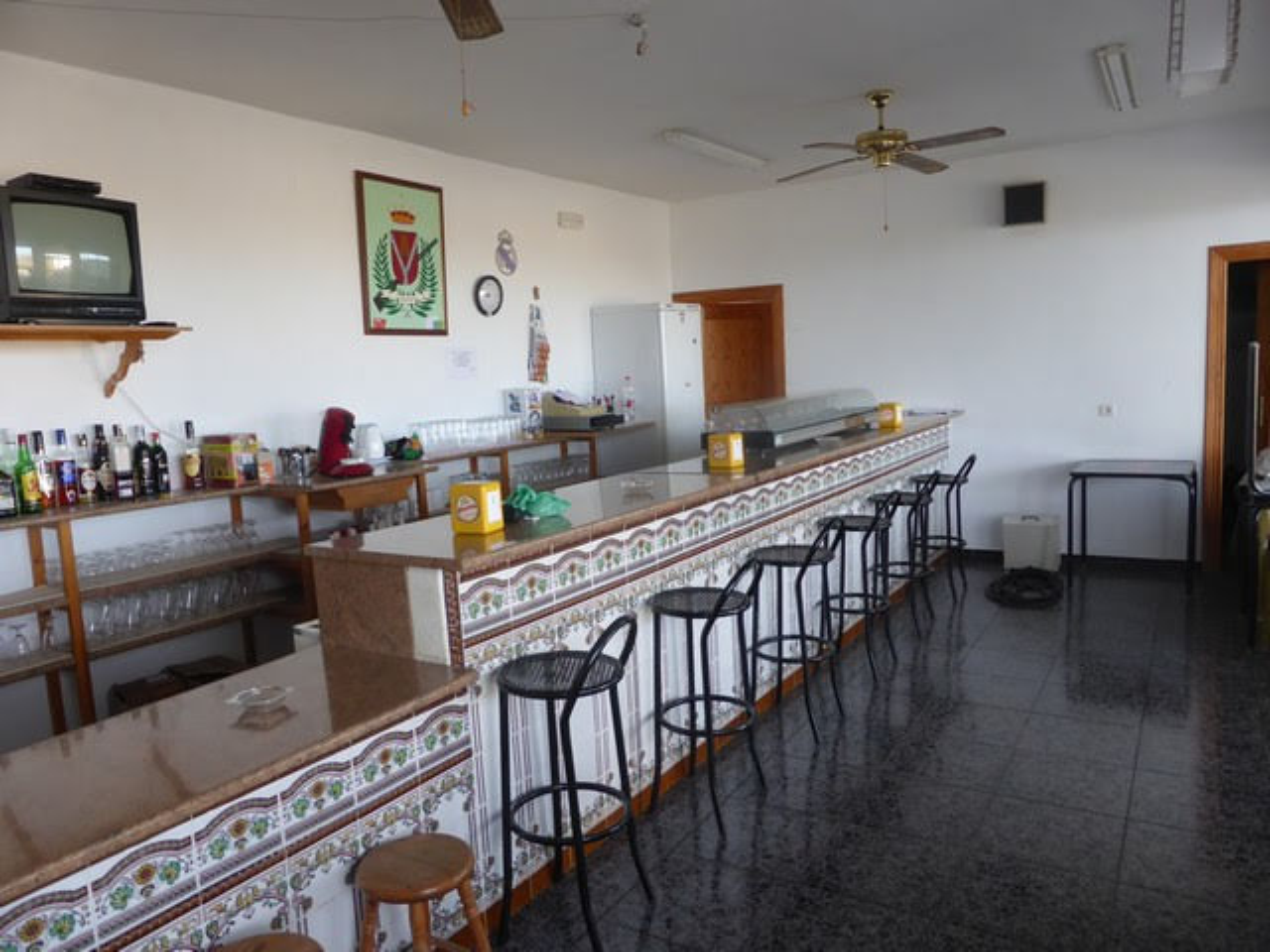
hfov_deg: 69.4
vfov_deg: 54.9
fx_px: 917
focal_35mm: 25
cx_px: 635
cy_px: 476
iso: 160
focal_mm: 4.3
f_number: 3.3
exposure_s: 1/60
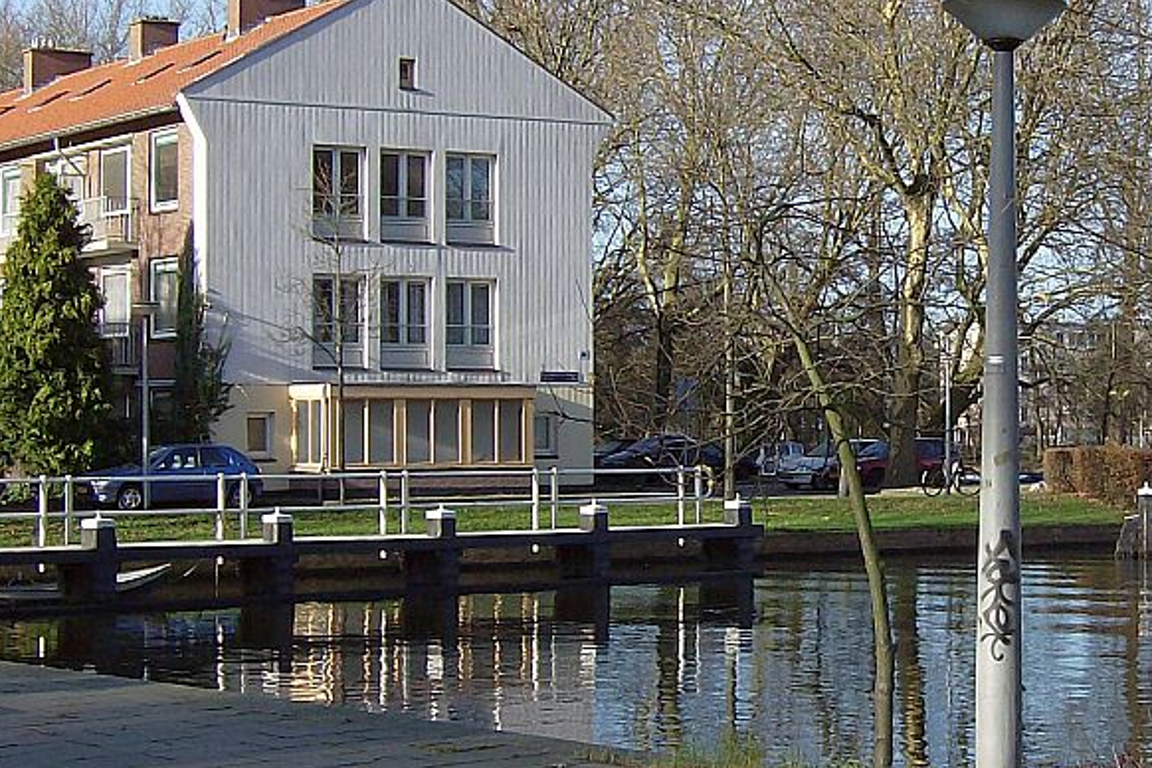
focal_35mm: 84
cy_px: 336
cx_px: 841
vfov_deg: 16.3
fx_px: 2688
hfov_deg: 24.0
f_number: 5.1
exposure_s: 1/278
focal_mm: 7.7
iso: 100
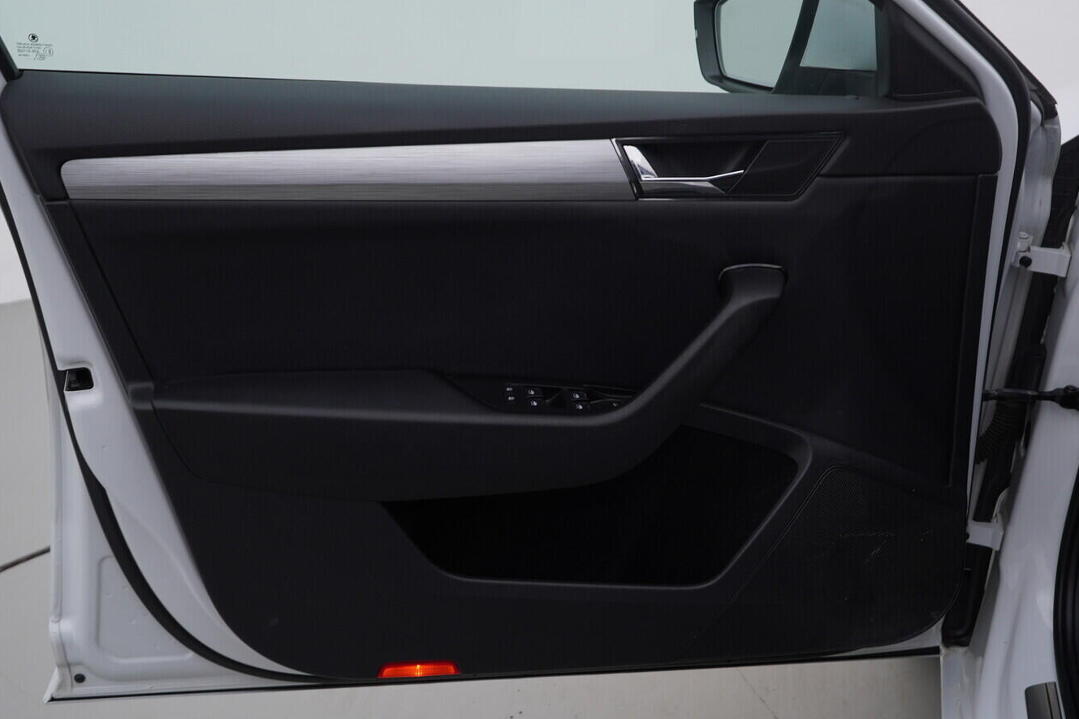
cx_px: 524
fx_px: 1169
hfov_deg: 49.5
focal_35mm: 39
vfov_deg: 34.2
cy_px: 385
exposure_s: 1/100
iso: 125
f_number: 4.5
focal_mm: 24
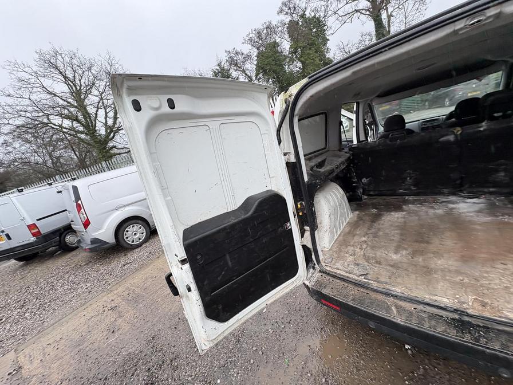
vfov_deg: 85.7
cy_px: 192
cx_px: 256
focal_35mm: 14
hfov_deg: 102.1
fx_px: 207
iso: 50
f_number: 2.2
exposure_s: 1/132
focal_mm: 2.22
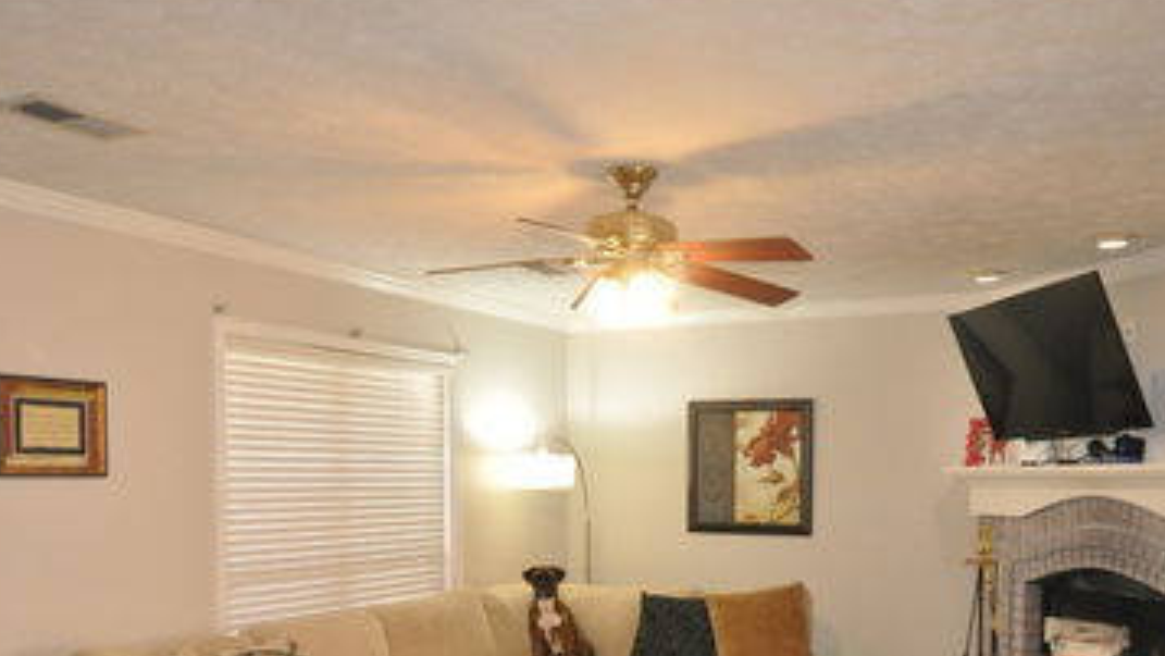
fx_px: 1043
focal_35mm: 34
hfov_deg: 58.1
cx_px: 679
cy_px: 532
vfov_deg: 33.8
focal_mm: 15
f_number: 2.8
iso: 800
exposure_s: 1/100
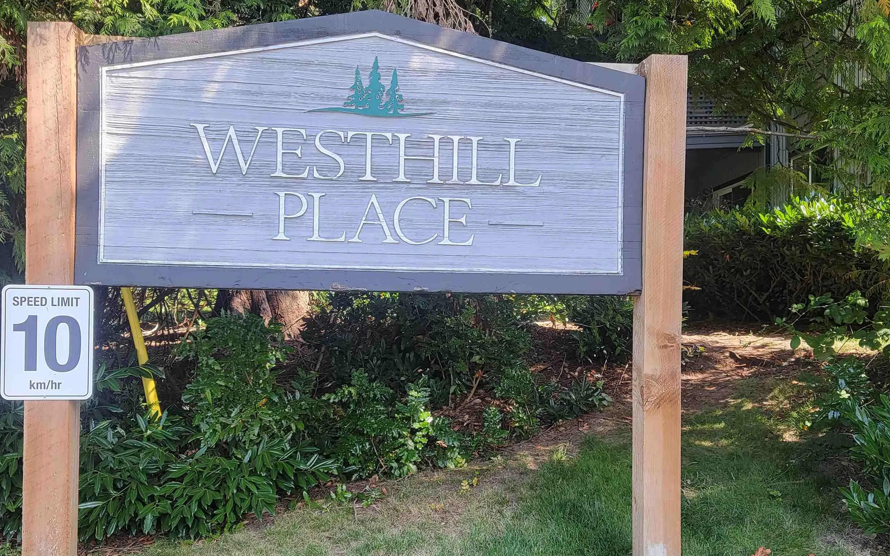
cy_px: 316
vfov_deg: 44.4
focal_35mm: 28
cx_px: 405
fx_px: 679
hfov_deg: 66.3
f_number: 6.3
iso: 500
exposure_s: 1/6400
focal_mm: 22
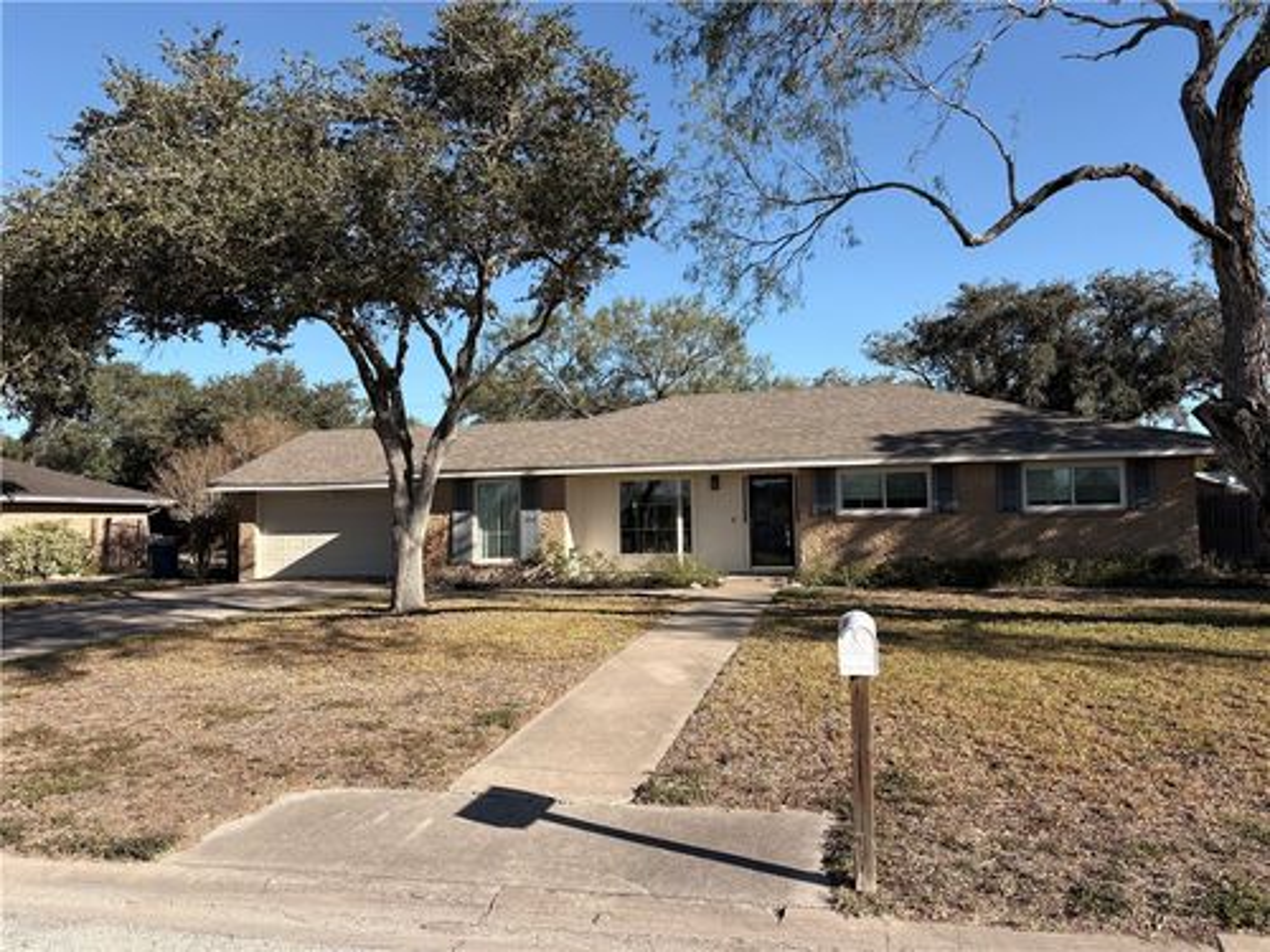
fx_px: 954
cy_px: 476
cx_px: 635
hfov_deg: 67.3
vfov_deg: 53.1
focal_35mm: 26
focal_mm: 5.96
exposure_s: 1/2364
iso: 50
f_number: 1.6
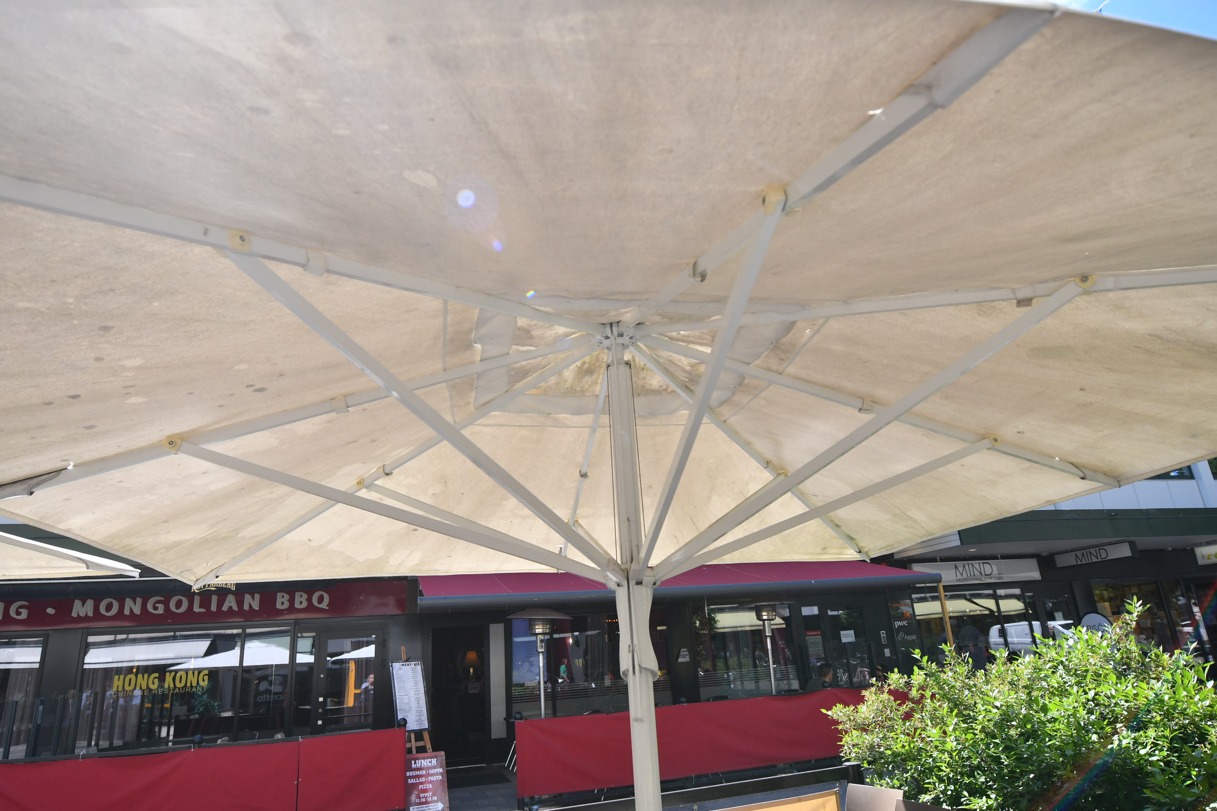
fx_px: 710
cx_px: 608
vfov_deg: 59.5
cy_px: 406
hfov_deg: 81.2
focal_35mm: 21
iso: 500
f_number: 3.5
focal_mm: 14
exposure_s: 1/3200
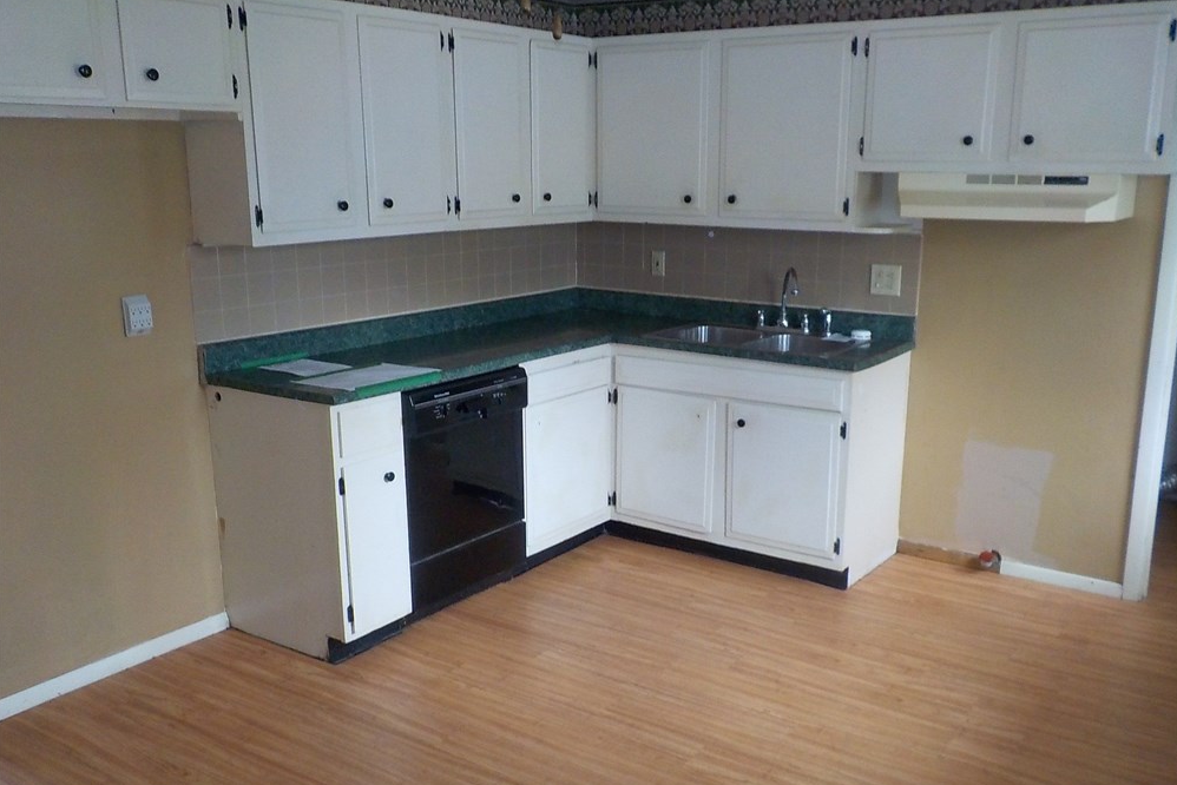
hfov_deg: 58.7
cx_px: 600
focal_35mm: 32
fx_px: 1046
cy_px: 423
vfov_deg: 41.1
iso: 280
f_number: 3.3
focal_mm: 4.1
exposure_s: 1/30
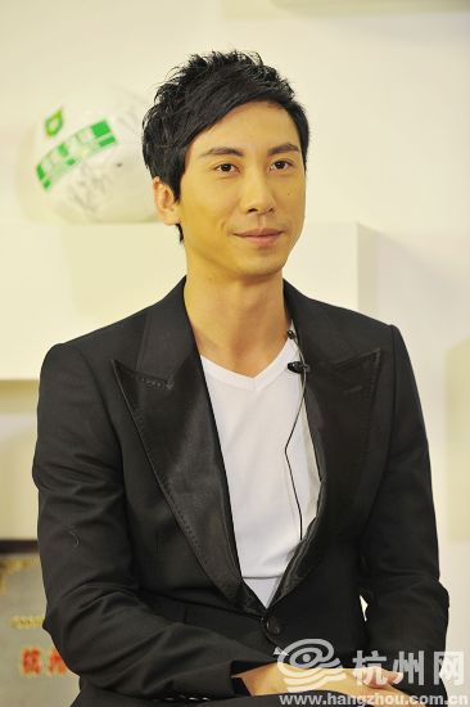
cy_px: 354
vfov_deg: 13.3
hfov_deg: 8.8
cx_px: 235
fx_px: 3039
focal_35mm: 155
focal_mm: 155
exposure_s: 1/125
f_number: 4
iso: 640
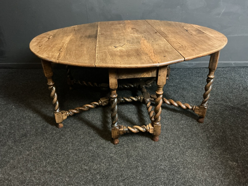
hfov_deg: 61.7
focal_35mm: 29
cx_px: 124
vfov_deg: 48.2
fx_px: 208
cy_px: 93
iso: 500
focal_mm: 3
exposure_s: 1/20
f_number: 1.8
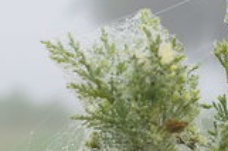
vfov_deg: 3.5
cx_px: 283
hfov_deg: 5.3
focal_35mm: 391
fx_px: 2474
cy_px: -4
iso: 400
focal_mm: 70
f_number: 8
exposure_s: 1/250
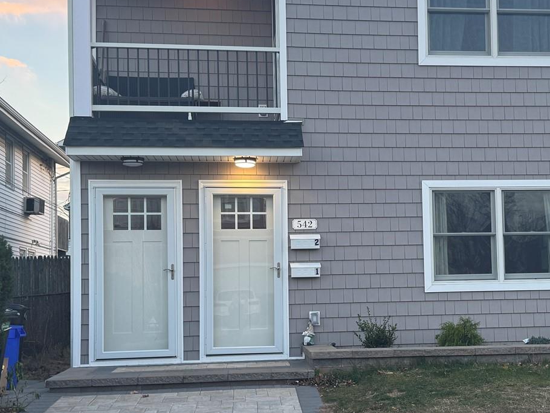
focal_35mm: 54
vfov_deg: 27.0
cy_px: 242
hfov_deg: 35.2
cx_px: 367
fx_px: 858
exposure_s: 1/120
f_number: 1.78
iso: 64
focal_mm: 6.76
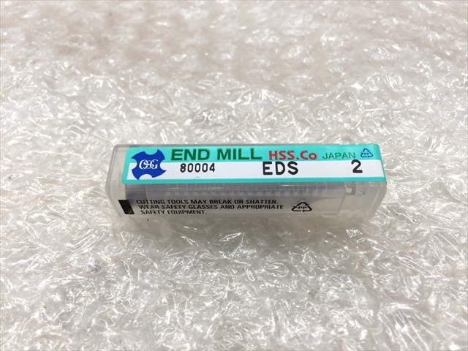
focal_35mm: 29
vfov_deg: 48.2
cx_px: 234
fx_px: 392
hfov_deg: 61.7
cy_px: 176
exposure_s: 1/30
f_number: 2.2
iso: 40
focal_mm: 4.15
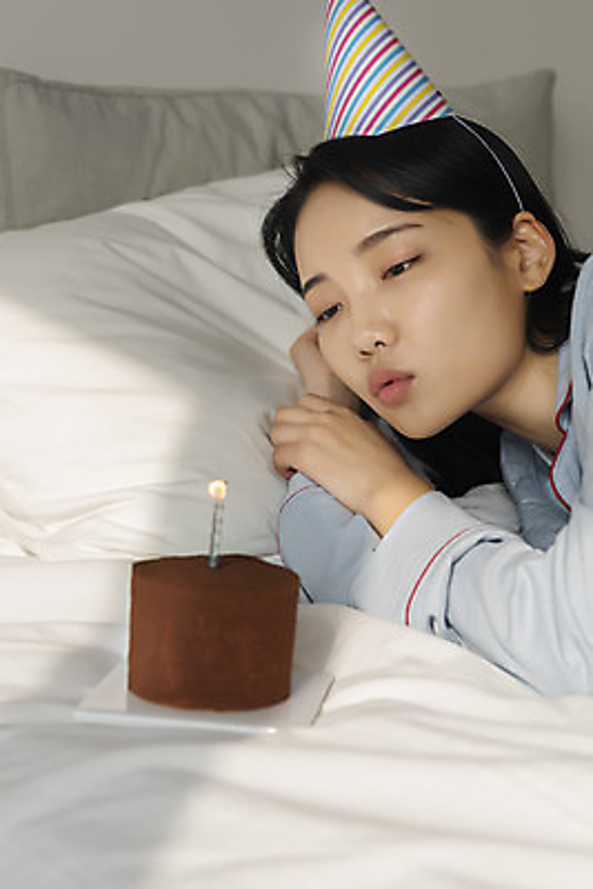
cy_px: 444
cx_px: 296
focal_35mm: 70
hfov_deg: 19.5
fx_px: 1728
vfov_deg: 28.8
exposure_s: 1/640
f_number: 5
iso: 400
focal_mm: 70
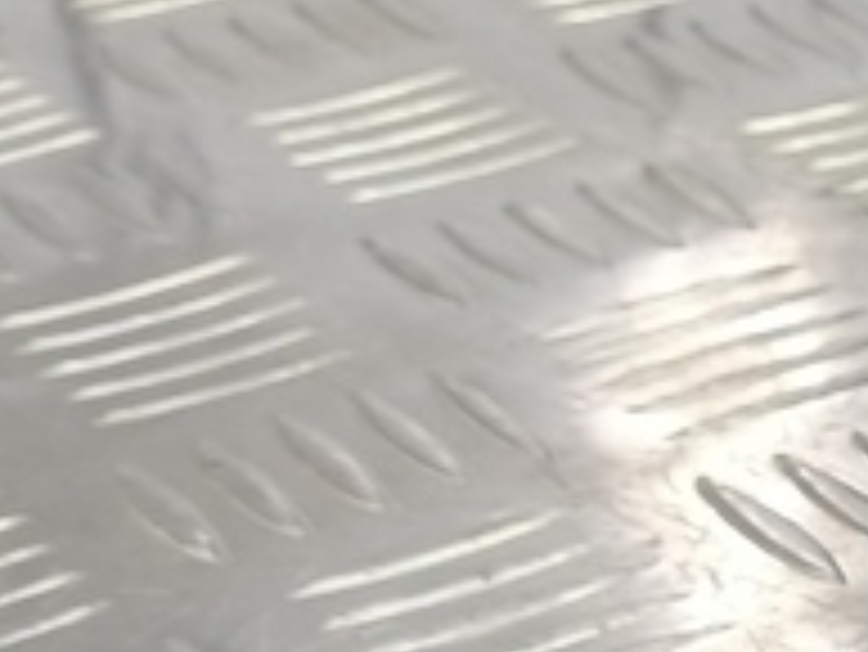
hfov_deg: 11.1
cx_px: 2222
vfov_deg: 10.2
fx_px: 3588
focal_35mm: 143
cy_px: 787
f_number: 1.6
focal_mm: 4.11
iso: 160
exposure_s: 1/50
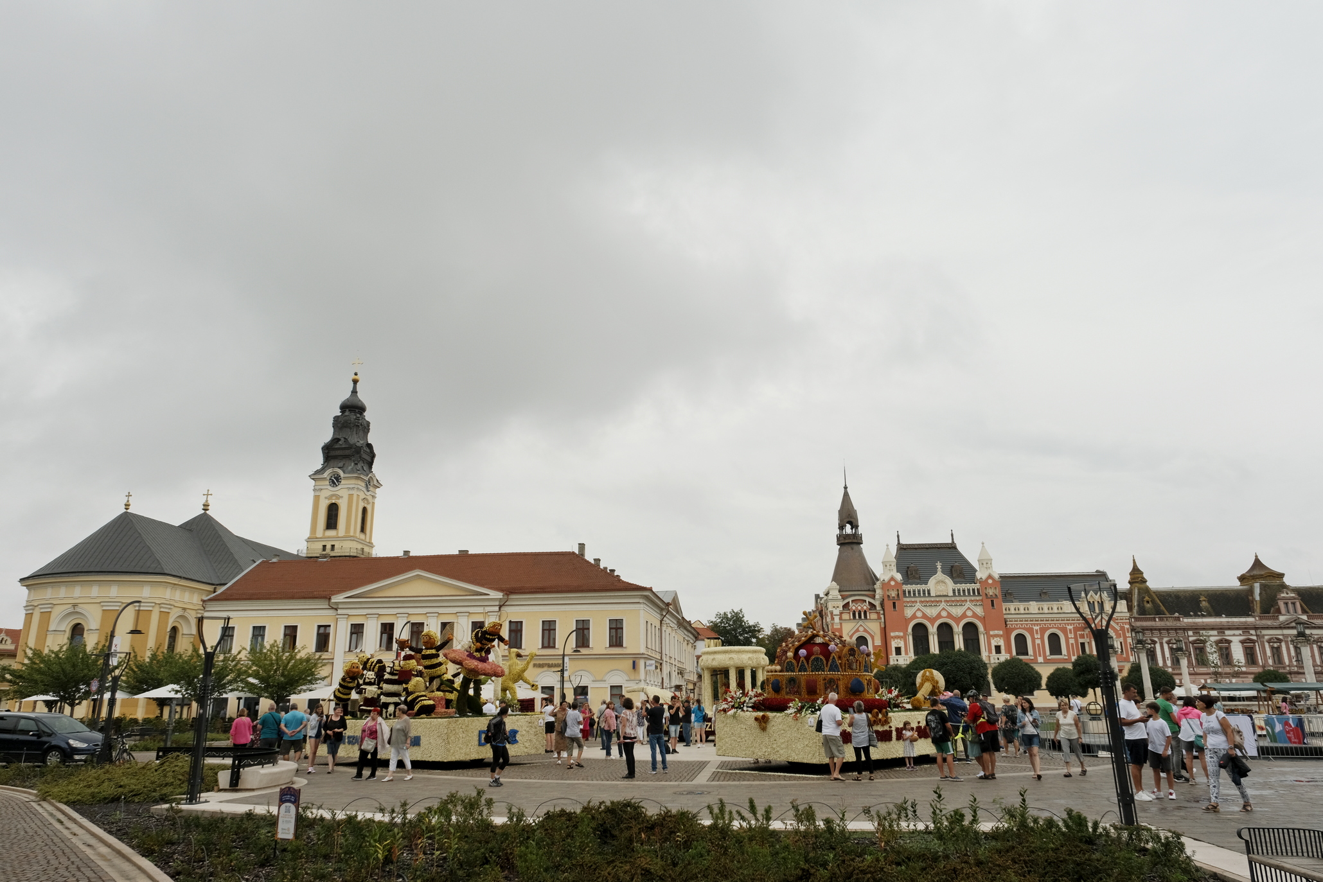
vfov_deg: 53.1
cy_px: 441
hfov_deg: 73.7
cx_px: 662
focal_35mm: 24
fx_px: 882
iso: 320
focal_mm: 16
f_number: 9
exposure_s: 1/250
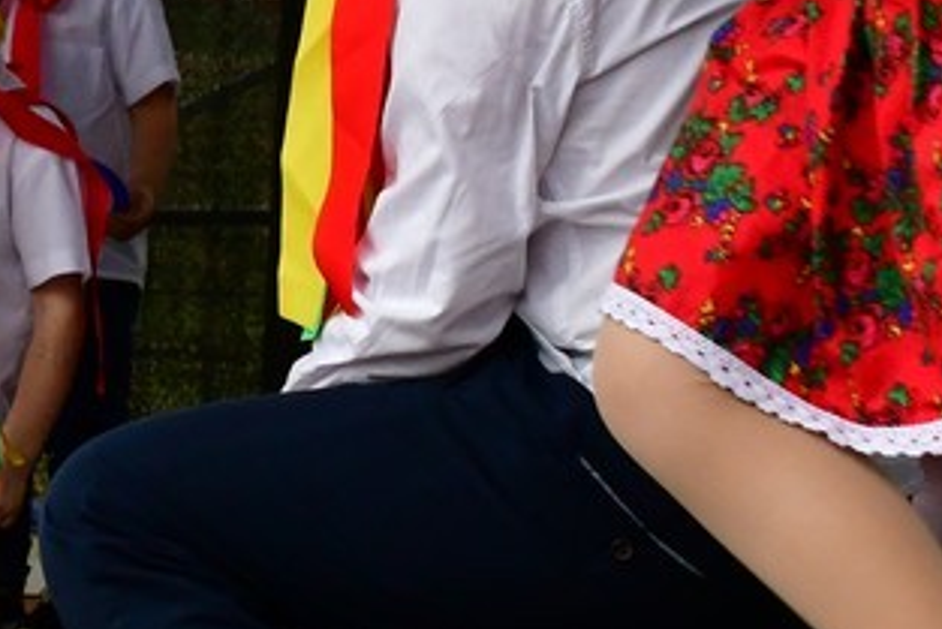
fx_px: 5419
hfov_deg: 9.9
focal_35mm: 207
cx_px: 90
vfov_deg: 6.6
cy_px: 126
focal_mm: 32
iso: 1250
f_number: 9
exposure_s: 1/320
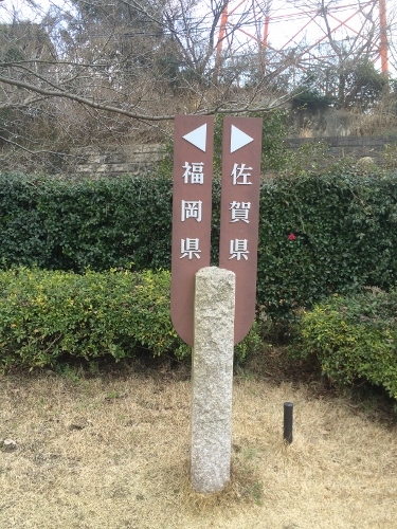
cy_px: 264
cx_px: 198
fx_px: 443
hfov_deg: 48.2
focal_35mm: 29
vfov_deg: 61.7
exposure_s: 1/229
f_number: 2.2
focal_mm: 4.15
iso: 32
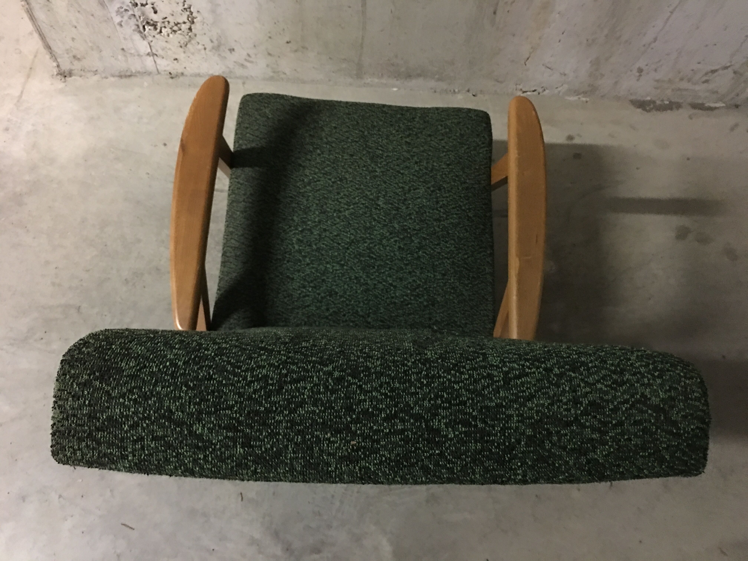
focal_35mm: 29
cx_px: 374
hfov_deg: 61.7
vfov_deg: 48.2
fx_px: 627
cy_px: 280
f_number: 2.2
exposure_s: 1/4
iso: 125
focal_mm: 4.15
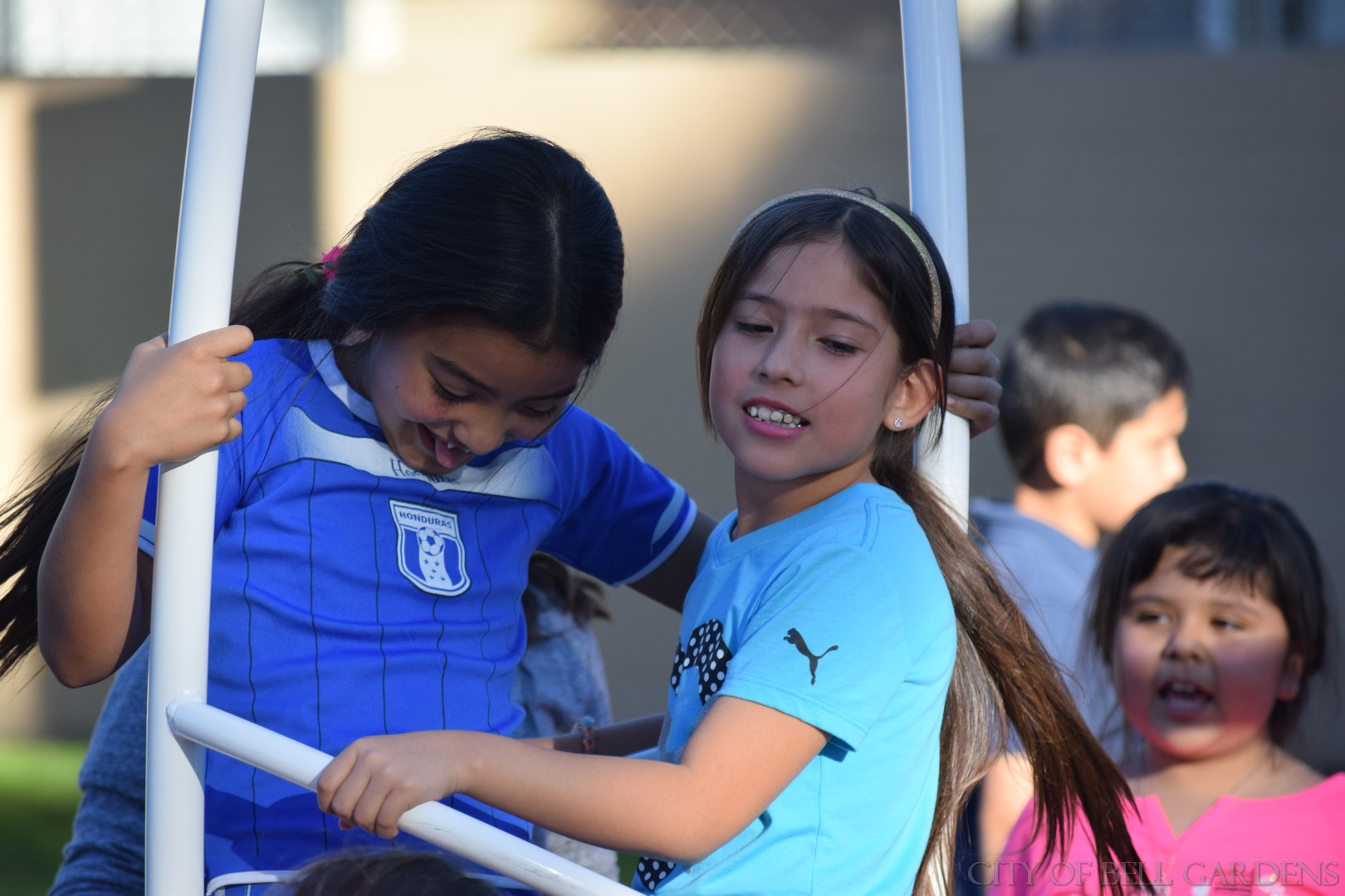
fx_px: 9246
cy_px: 448
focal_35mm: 248
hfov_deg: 8.3
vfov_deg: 5.6
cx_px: 672
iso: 400
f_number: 5.3
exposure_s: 1/800
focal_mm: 165
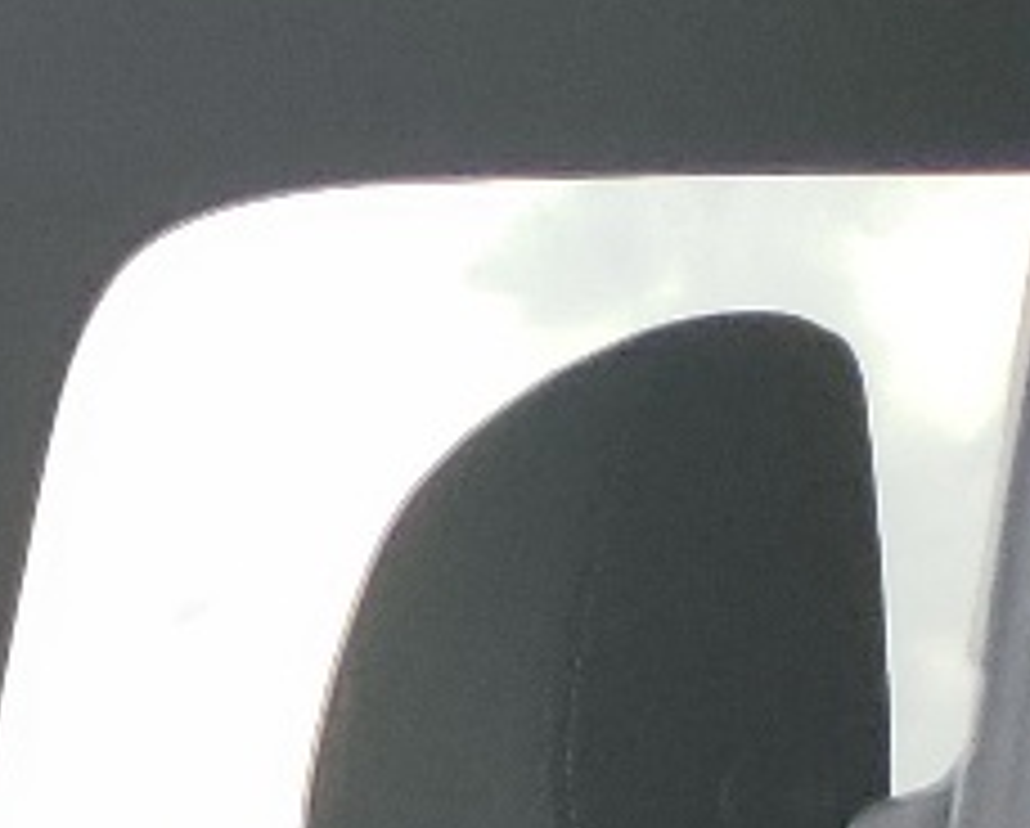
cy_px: 2650
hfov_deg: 9.3
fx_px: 5405
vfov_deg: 7.5
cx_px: -1772
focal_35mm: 177
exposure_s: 1/588
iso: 50
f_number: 1.5
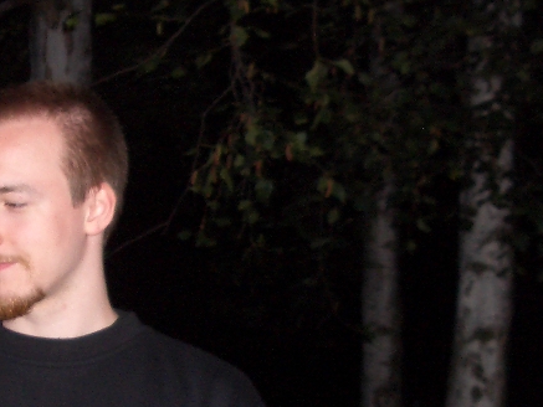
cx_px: 127
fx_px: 1287
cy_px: 330
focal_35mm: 82
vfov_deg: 17.8
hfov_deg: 23.6
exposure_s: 1/40
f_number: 2.6
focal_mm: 5.8
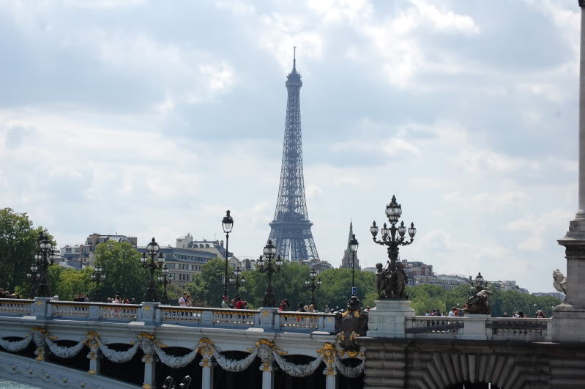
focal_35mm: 82
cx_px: 292
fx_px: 1339
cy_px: 194
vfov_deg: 16.5
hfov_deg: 24.6
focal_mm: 55
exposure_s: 1/500
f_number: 11
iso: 200
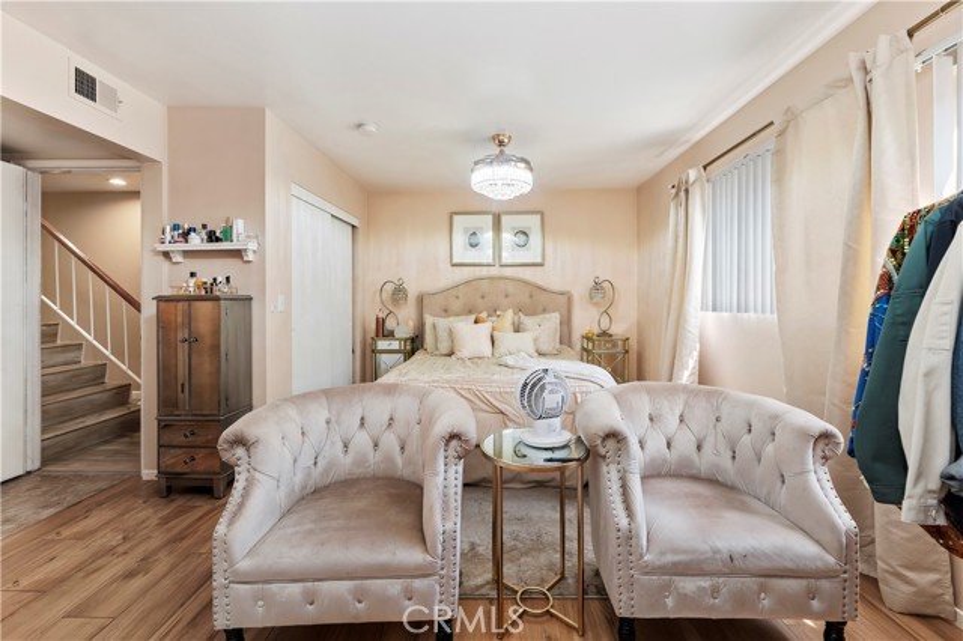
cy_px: 320
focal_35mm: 14
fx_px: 374
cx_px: 482
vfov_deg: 81.1
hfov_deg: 104.3
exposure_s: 1/8
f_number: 10
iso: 500
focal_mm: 14
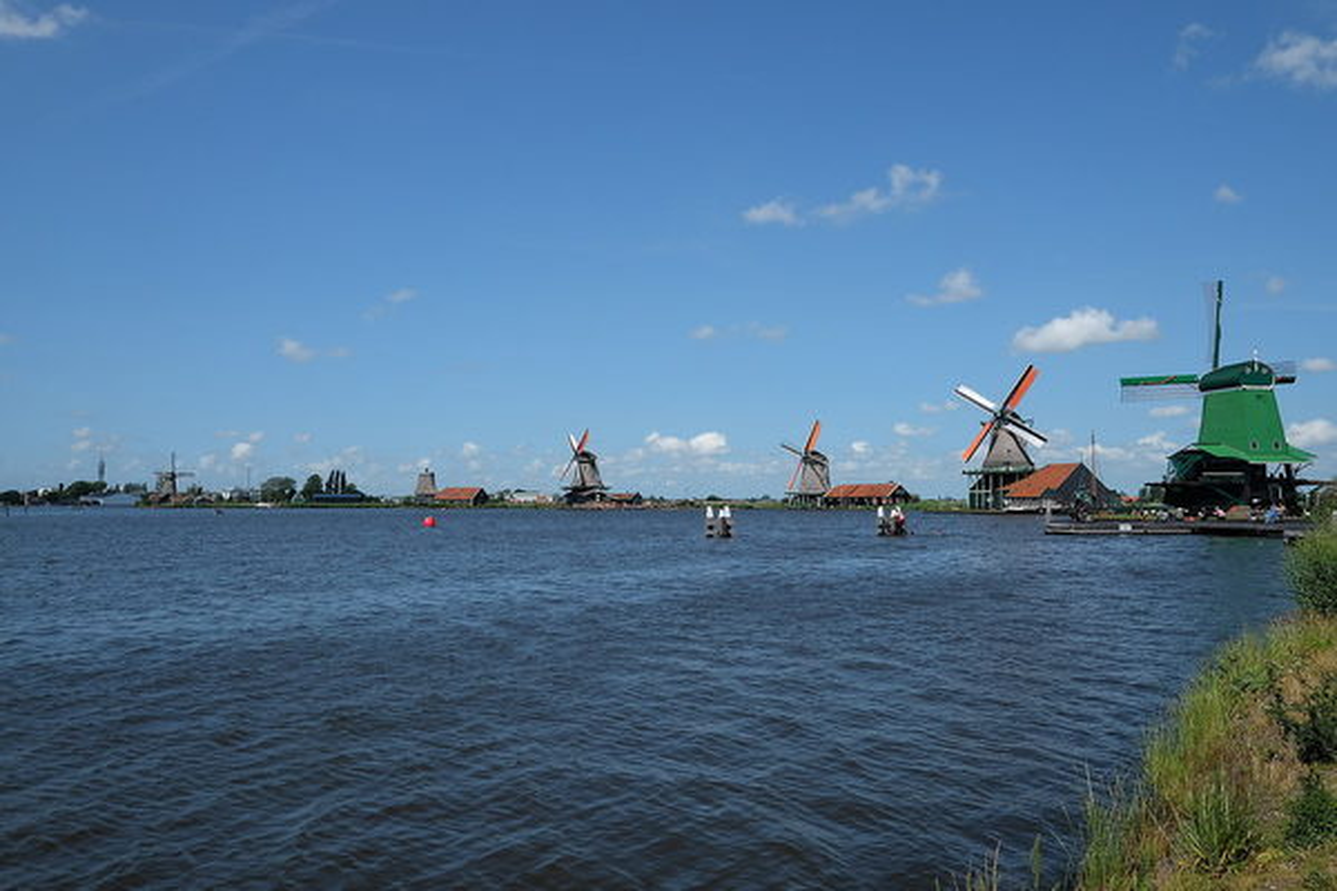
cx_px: 668
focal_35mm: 27
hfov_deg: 67.4
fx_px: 1003
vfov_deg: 47.9
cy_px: 446
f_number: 11
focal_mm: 18.2
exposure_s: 1/420
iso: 200
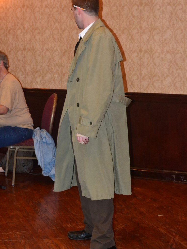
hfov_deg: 18.0
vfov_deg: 23.8
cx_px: 94
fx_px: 591
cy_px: 126
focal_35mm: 82
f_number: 7.1
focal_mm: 50
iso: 3200
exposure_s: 1/60
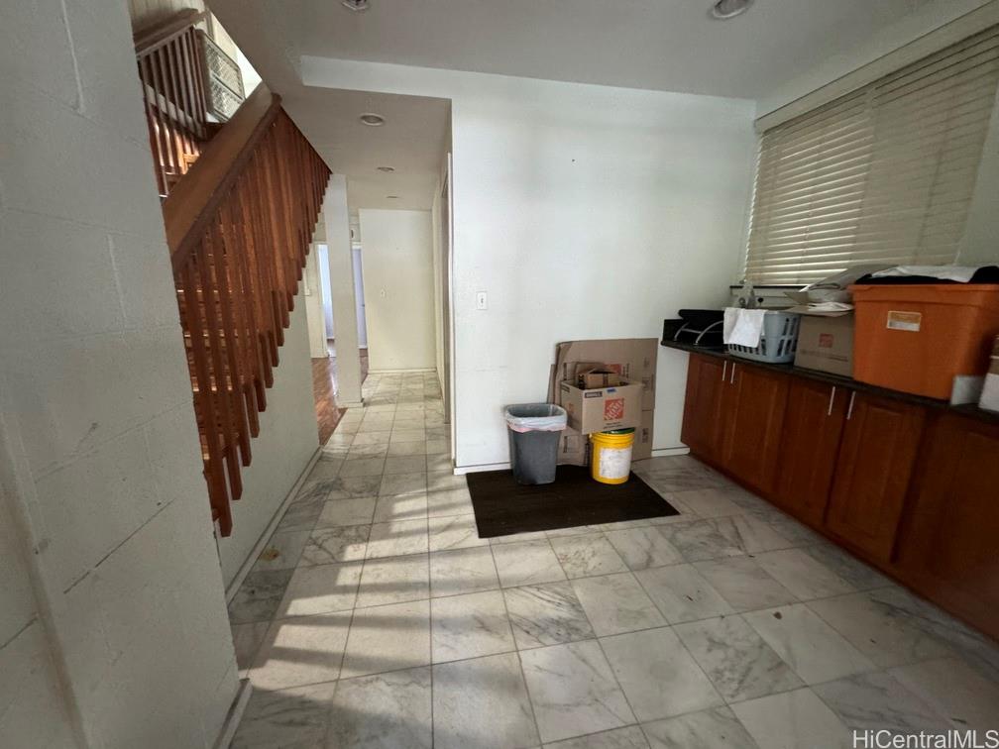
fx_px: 404
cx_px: 500
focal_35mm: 14
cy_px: 374
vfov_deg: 85.7
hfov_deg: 102.1
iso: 1000
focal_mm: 2.22
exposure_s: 1/60
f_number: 2.2
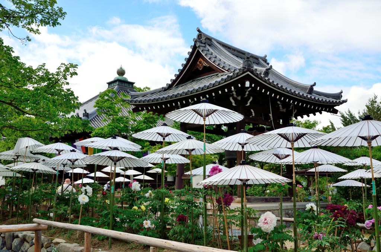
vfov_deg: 36.7
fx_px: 380
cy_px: 126
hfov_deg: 53.2
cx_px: 190
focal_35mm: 36
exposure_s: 1/400
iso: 160
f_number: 7.1
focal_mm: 24
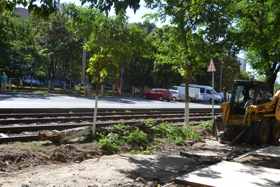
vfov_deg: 34.2
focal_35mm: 39
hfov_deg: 49.6
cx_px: 140
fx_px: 303
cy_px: 94
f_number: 6.3
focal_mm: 26
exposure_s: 1/160
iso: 100
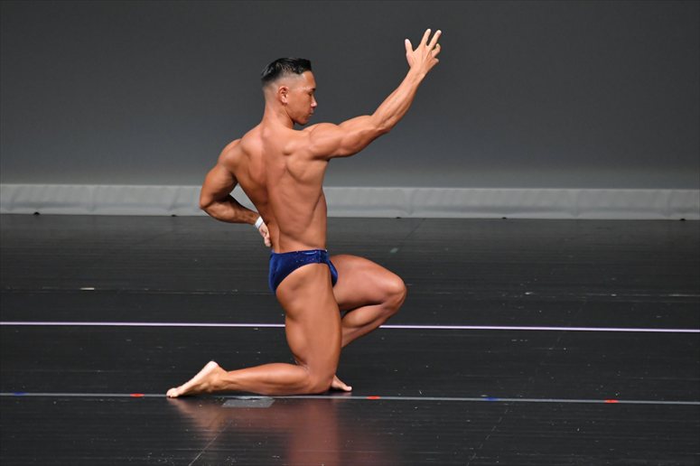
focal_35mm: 450
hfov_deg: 4.6
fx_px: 8746
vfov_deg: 3.1
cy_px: 233
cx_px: 350
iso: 4000
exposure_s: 1/400
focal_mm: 300
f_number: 5.6
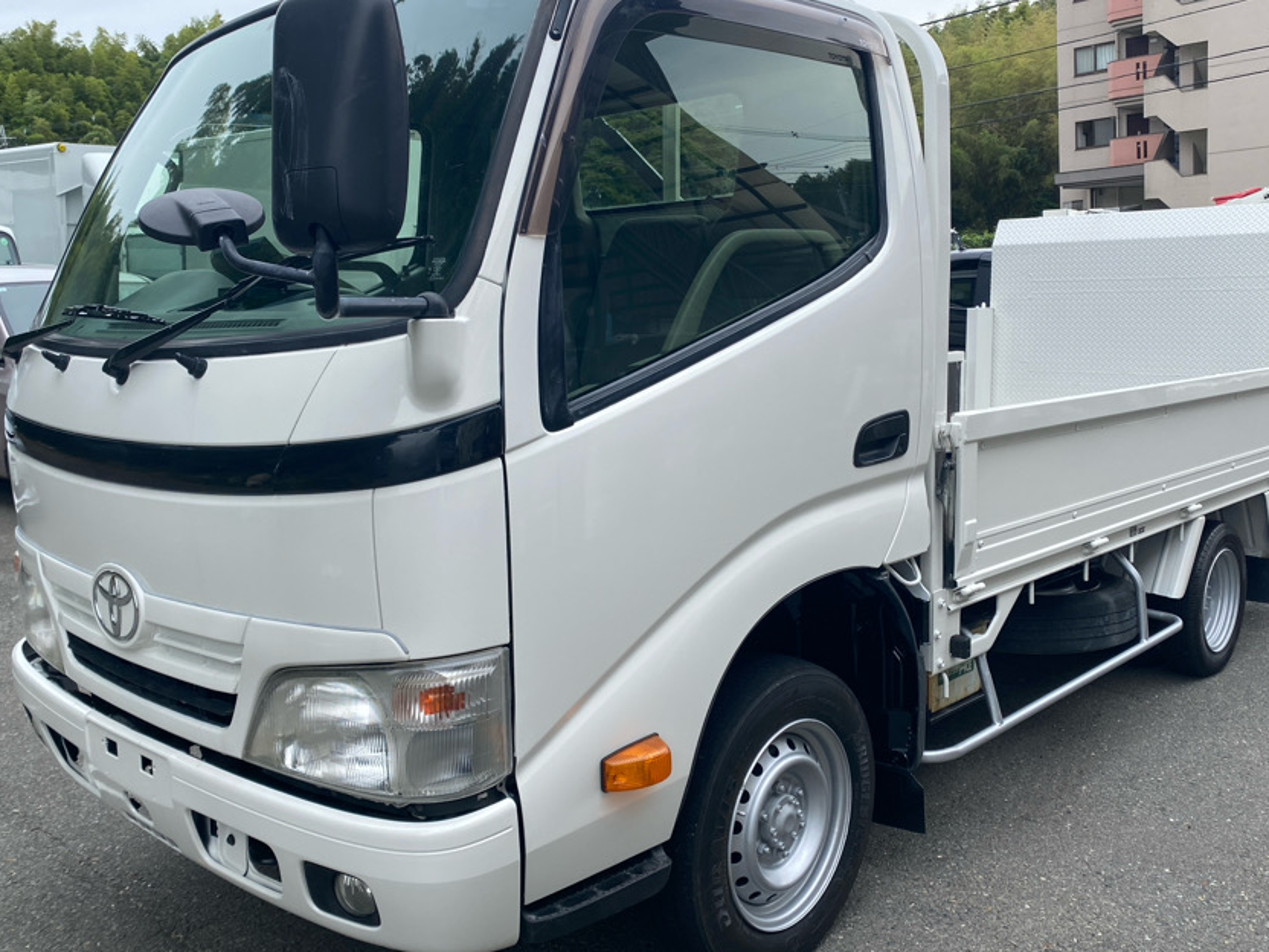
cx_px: 650
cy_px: 476
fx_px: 1173
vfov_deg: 44.2
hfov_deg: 56.8
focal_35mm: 32
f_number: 1.8
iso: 32
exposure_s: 1/858
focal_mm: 4.25
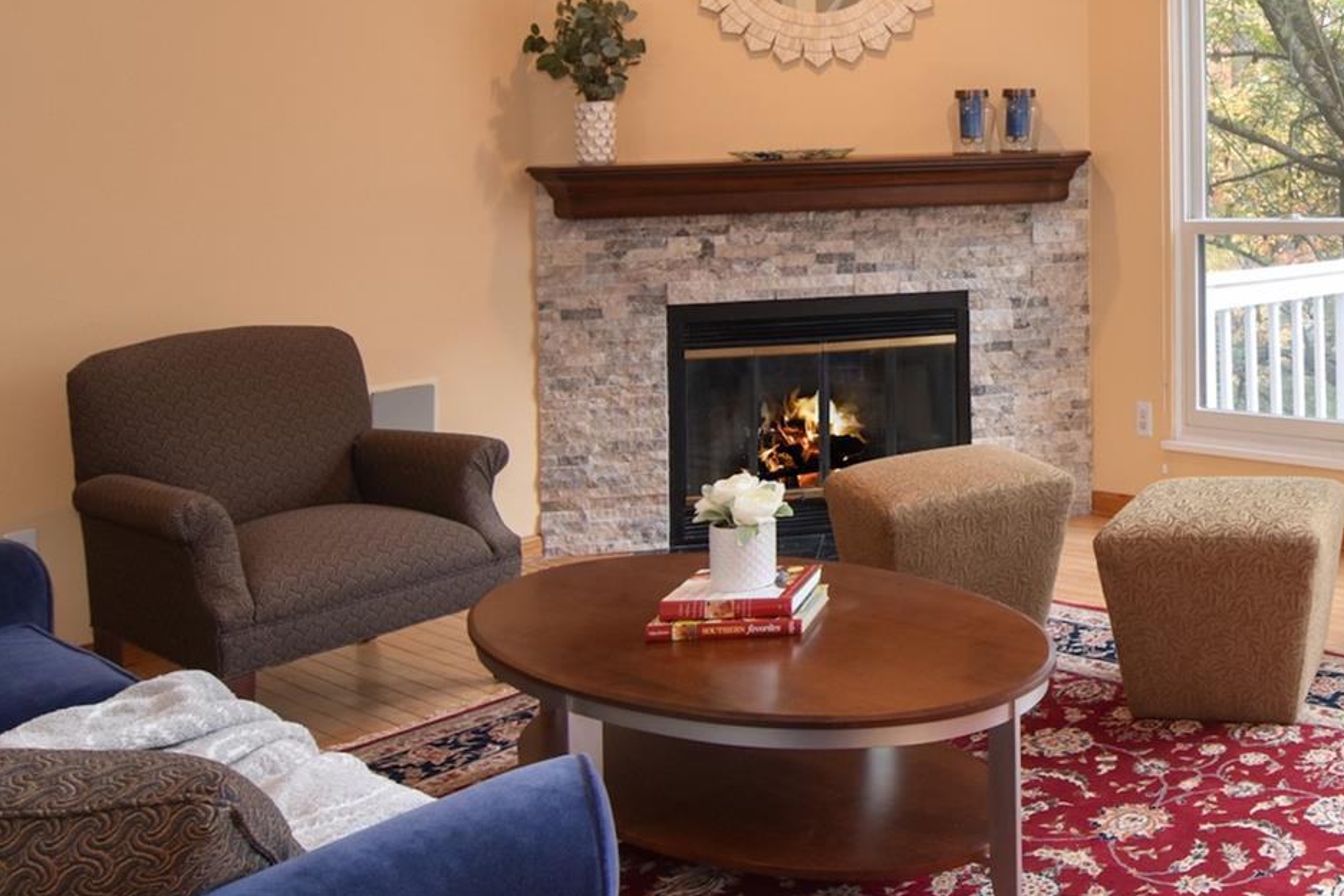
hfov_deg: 46.6
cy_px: 157
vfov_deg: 35.4
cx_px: 1262
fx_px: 1347
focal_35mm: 36
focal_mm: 11
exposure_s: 1/30
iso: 640
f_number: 8
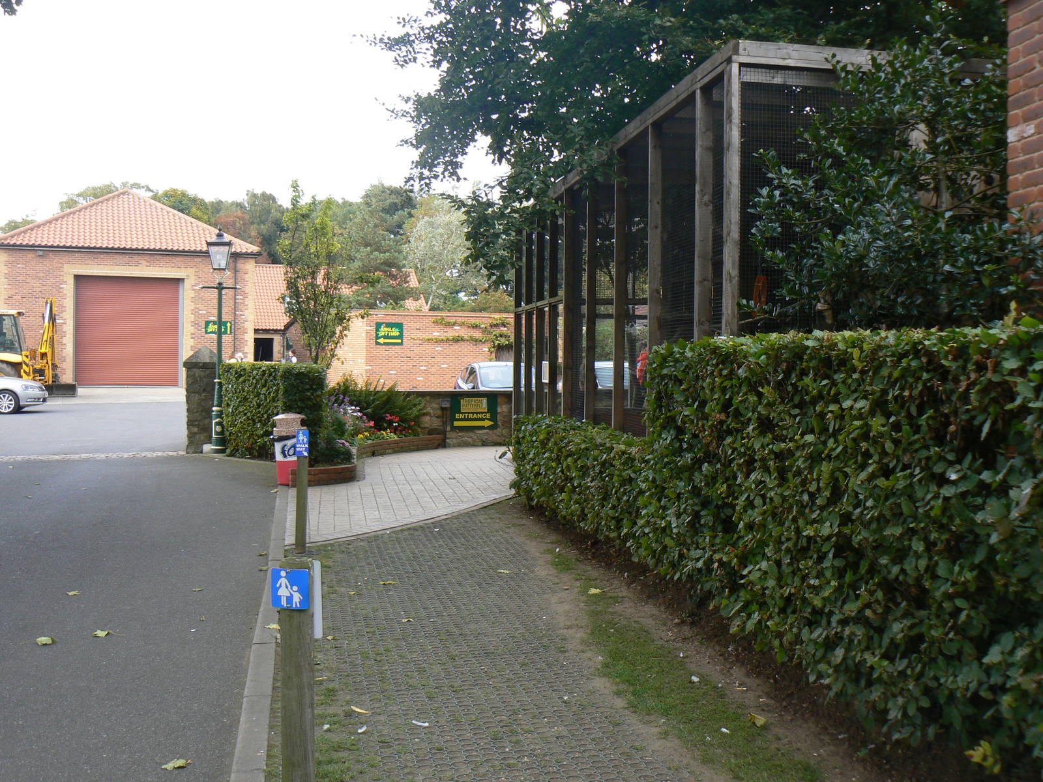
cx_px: 522
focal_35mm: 36
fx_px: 1085
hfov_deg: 51.4
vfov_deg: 39.7
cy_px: 391
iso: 80
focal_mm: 6
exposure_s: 1/100
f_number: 5.6
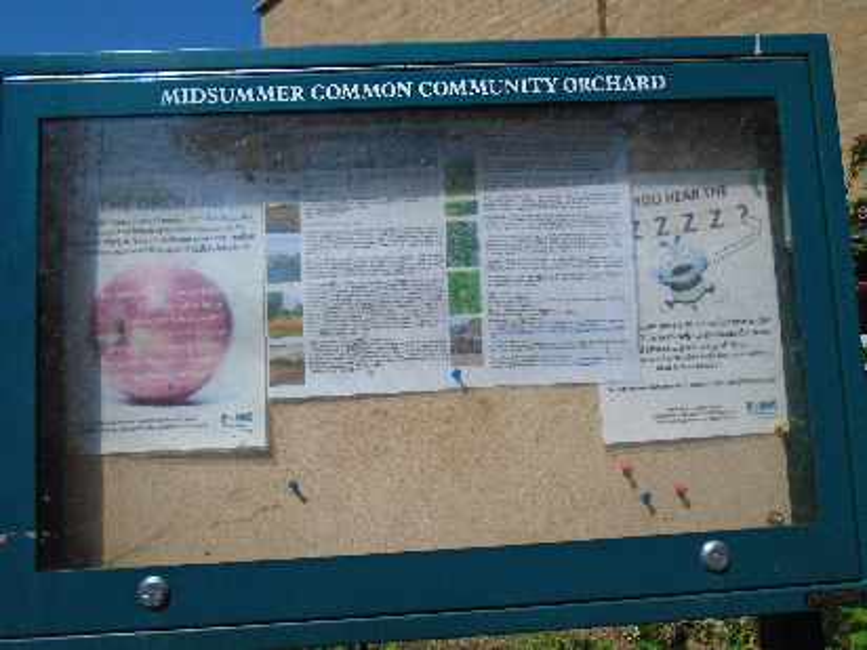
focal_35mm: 26
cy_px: 325
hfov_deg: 67.3
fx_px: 651
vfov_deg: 53.1
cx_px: 434
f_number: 8
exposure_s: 1/400
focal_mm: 4.6
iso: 100
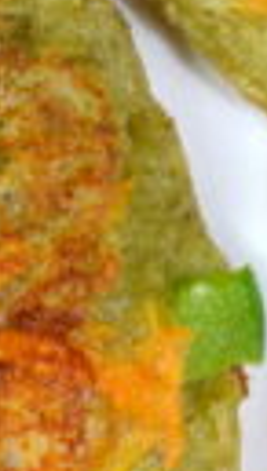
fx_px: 7793
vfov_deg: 3.5
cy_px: 438
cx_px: 269
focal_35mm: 622
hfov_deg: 2.0
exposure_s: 1/100
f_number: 5
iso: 400
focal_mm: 50
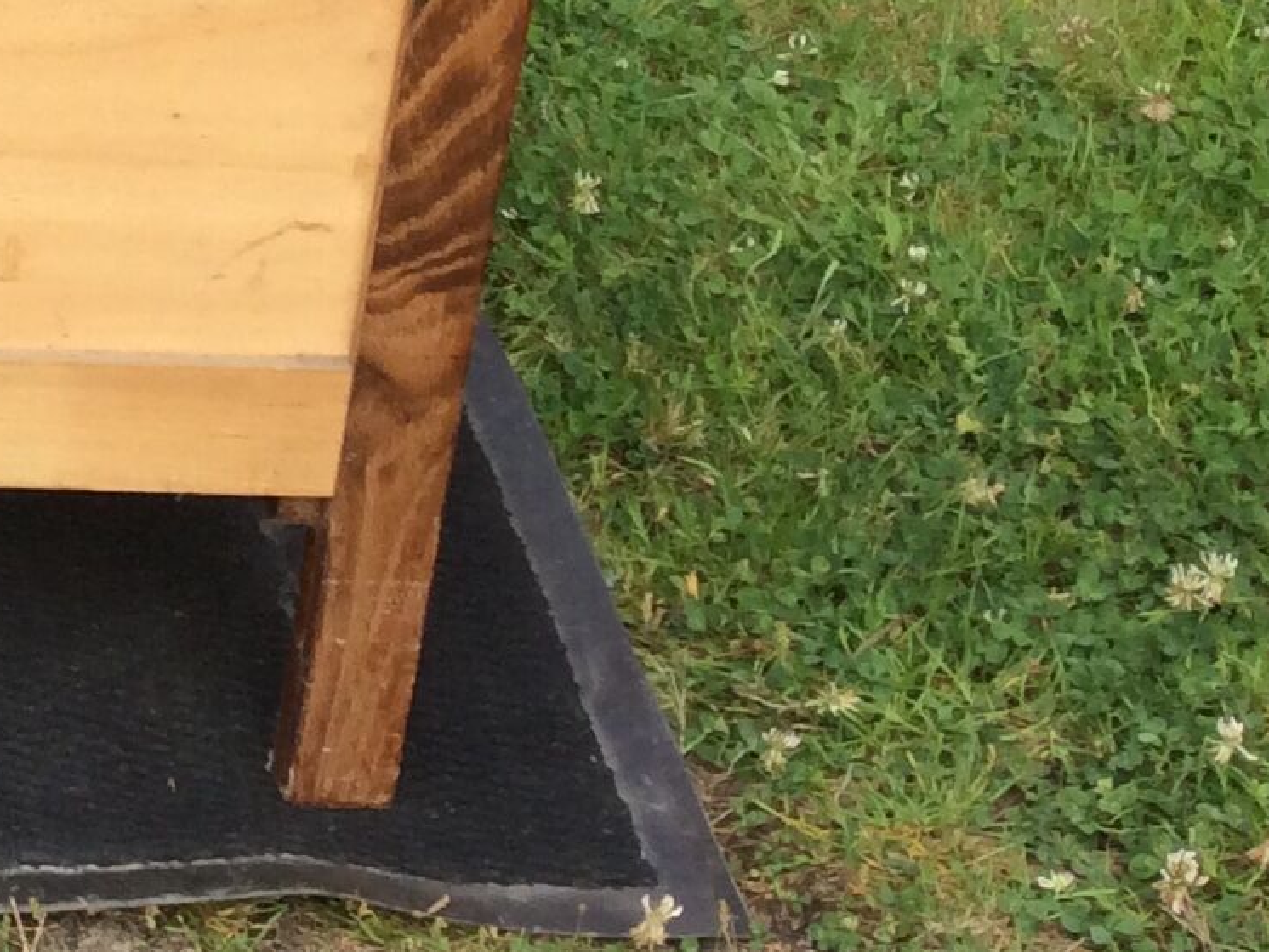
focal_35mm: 111
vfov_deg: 12.9
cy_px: -314
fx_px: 4070
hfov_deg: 15.7
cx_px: -840
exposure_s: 1/493
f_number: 2.4
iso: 32
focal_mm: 3.3
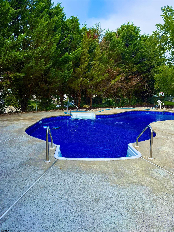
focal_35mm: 24
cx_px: 87
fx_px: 161
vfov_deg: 71.6
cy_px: 116
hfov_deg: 56.8
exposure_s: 1/2000
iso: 80
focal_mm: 6.76
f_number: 1.78
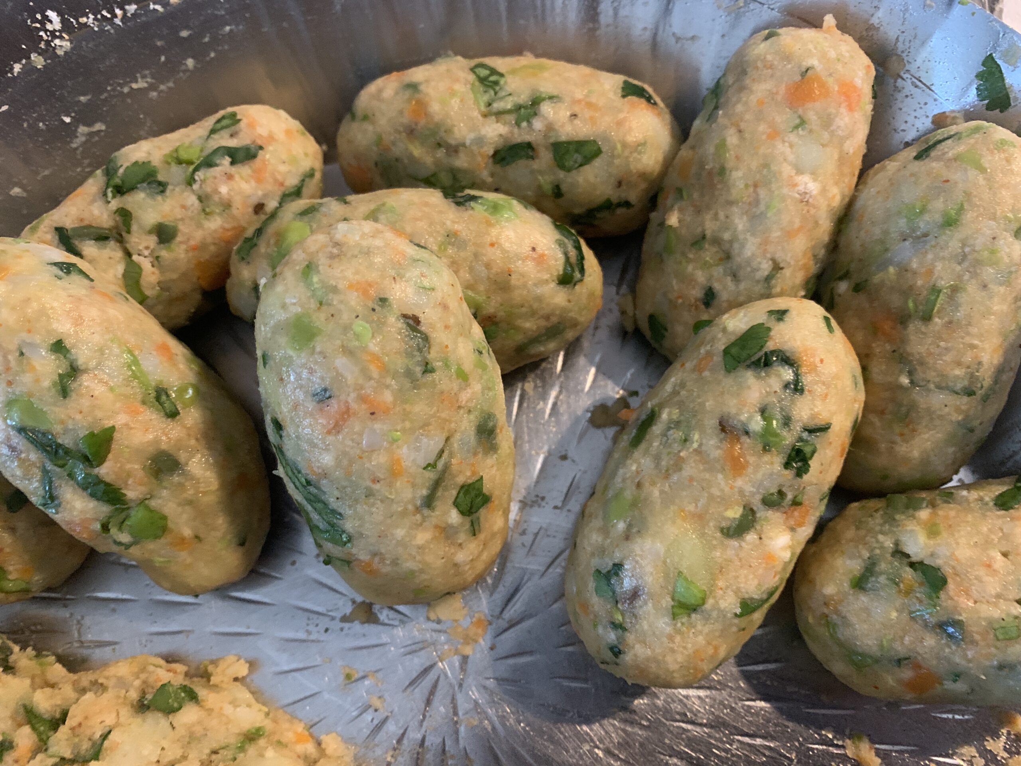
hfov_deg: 67.3
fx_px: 767
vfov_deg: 53.1
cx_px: 510
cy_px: 383
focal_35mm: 26
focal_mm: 4.25
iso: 400
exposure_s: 1/25
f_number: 1.8
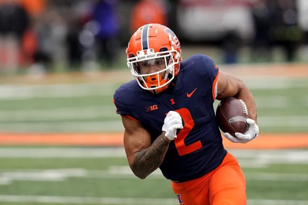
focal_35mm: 600
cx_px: 154
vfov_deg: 2.3
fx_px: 5132
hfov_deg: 3.4
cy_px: 102
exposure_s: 1/2000
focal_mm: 400
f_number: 4
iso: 2000
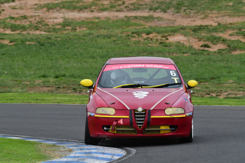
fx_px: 5106
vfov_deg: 1.8
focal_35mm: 750
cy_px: 82
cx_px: 122
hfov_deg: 2.7
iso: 1250
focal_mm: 500
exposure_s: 1/640
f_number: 11
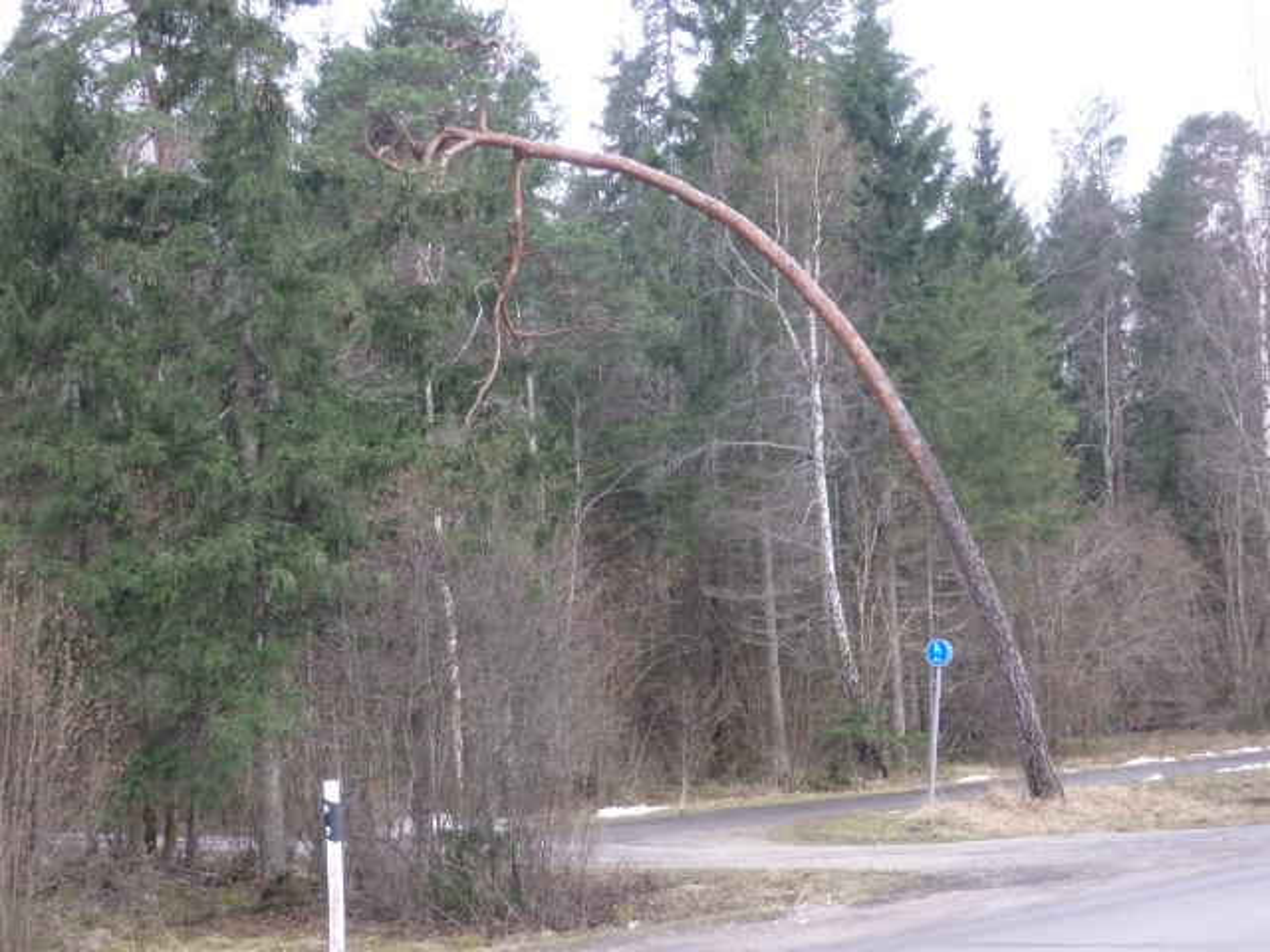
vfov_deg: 24.4
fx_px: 2201
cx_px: 635
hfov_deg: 32.2
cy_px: 476
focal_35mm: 60
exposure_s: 1/100
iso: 640
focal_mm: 10.8
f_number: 4.2
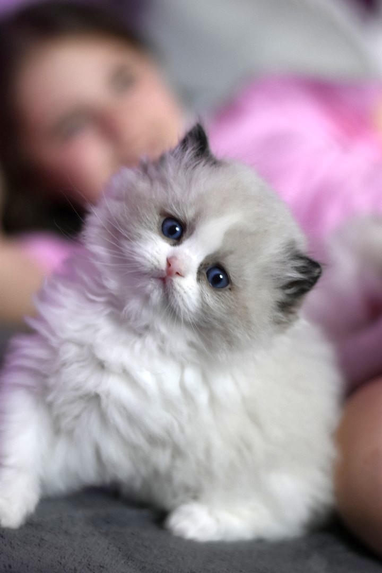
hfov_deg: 18.2
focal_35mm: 75
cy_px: 286
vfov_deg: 27.0
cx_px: 191
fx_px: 1194
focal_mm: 50
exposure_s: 1/320
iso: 1000
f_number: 2
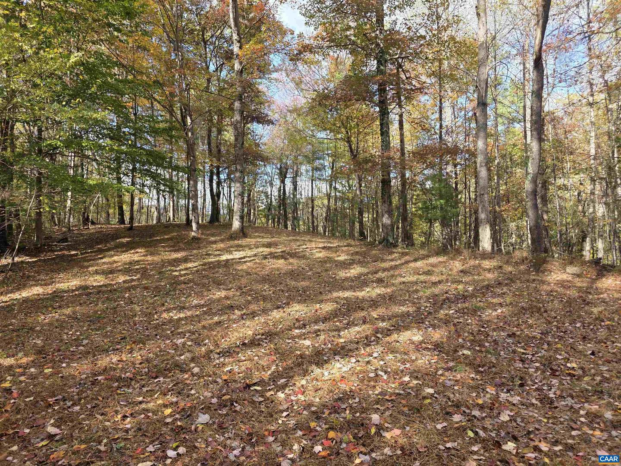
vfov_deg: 58.9
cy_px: 233
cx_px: 310
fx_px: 413
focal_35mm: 23
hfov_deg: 73.9
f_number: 1.7
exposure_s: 1/359
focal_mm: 6.3
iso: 40
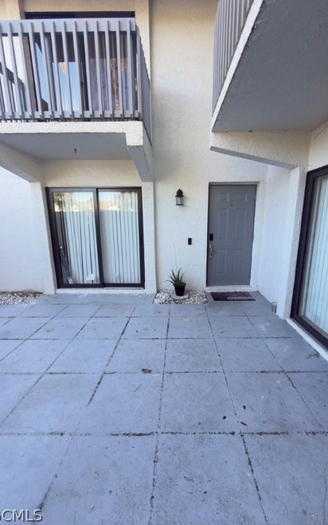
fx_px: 215
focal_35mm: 15
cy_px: 261
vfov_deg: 101.5
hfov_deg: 74.6
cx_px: 176
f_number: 2.2
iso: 64
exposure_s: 1/121
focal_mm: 2.22
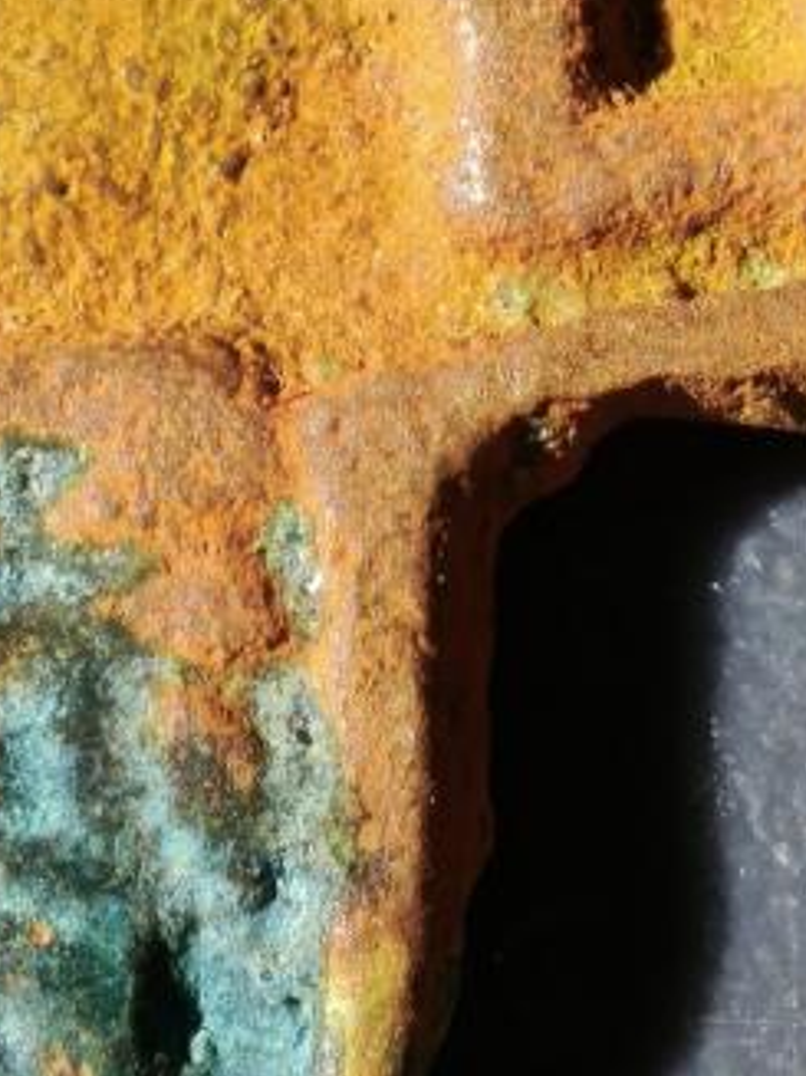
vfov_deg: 3.2
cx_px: 961
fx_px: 19168
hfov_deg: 2.4
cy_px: 777
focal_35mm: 617
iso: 250
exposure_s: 1/100
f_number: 2
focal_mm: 9
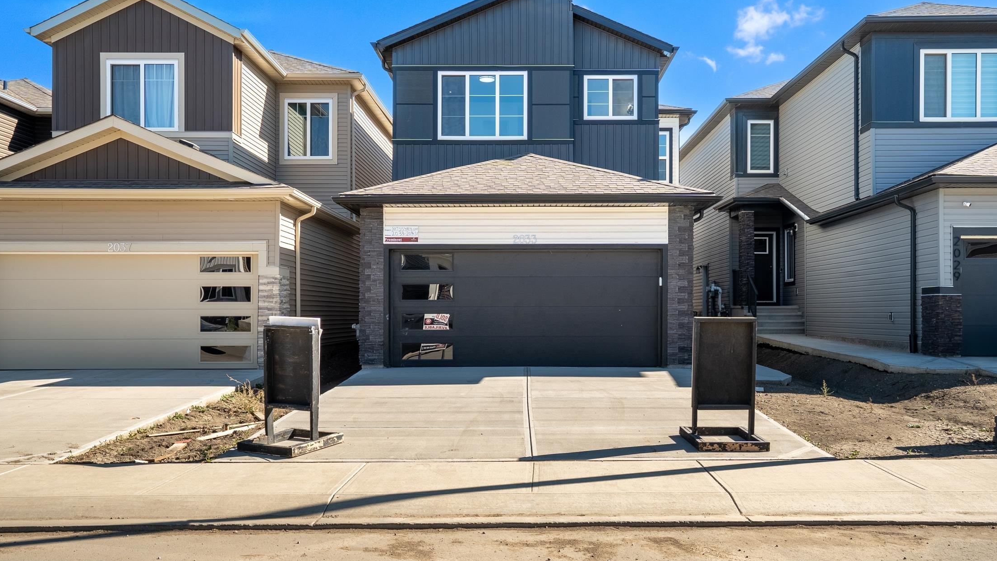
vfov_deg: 36.7
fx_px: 846
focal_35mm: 32
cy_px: 300
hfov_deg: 61.0
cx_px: 525
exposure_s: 1/2000
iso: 100
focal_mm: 18
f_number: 8
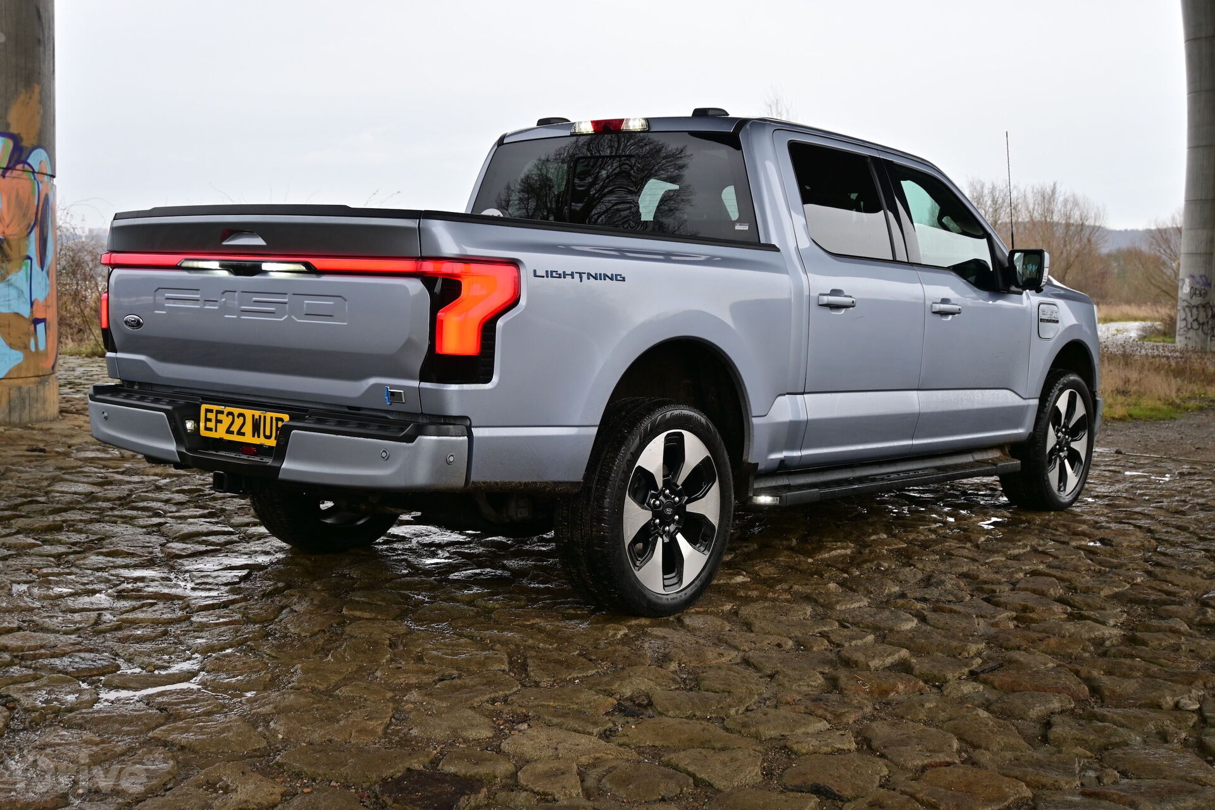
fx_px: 1417
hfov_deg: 46.4
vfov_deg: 31.9
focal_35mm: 42
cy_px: 405
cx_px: 608
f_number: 5
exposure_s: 1/100
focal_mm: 28
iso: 100
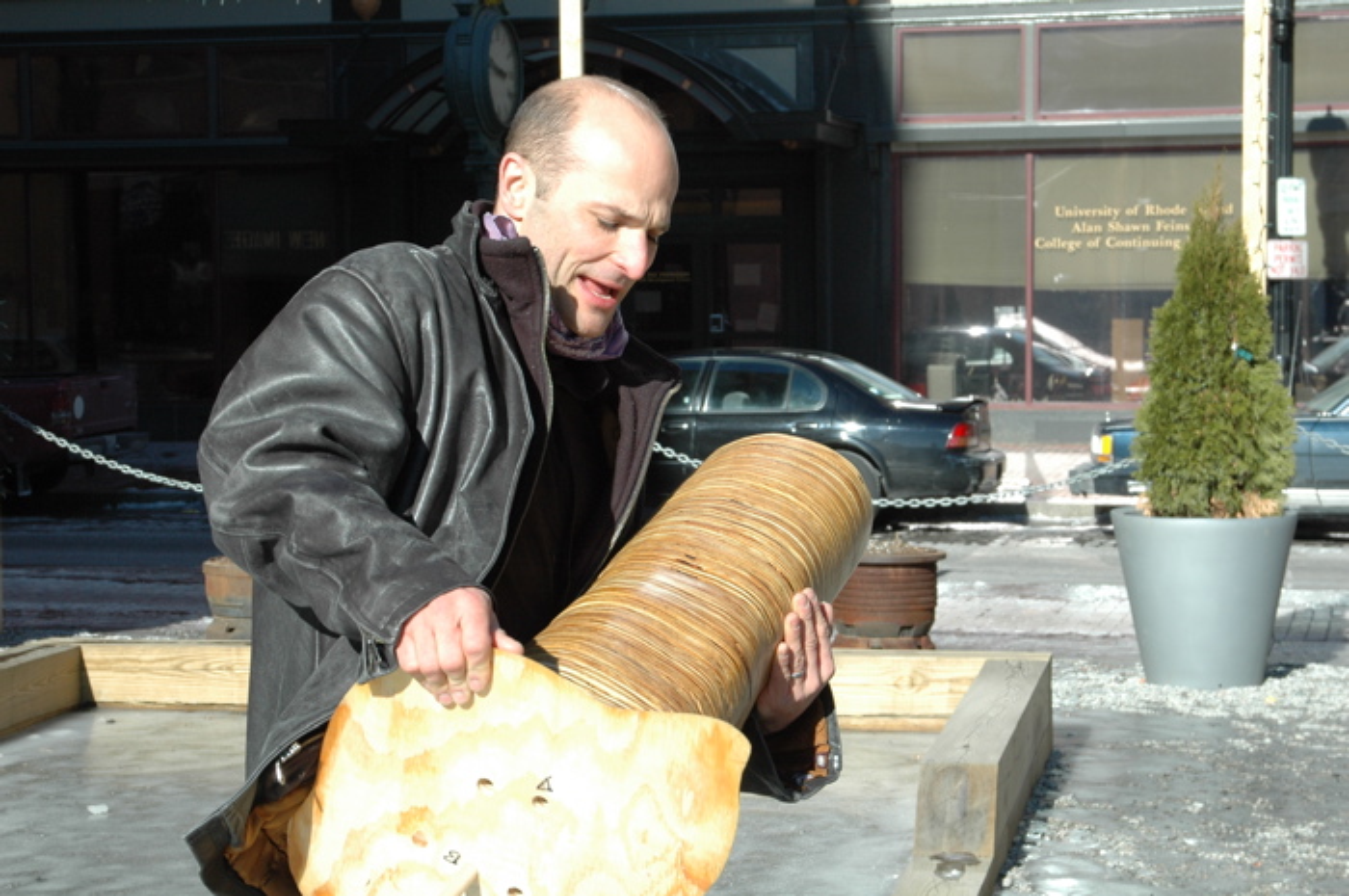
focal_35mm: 72
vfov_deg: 18.9
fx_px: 2695
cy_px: 448
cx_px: 674
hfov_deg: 28.1
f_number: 9
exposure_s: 1/320
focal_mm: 48
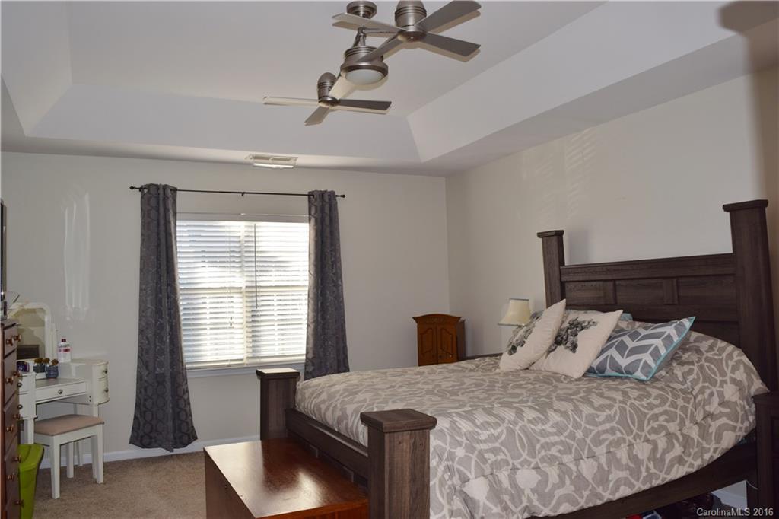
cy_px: 260
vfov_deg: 47.9
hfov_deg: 67.4
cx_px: 390
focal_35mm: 27
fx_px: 584
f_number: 5.6
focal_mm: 18
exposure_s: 1/125
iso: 220
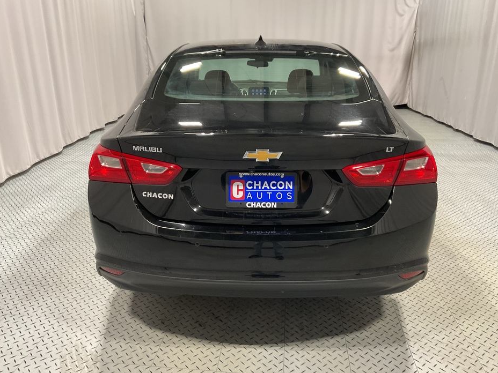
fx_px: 432
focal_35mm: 30
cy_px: 182
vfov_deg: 46.8
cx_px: 246
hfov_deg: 60.0
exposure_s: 1/50
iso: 80
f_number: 1.8
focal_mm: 3
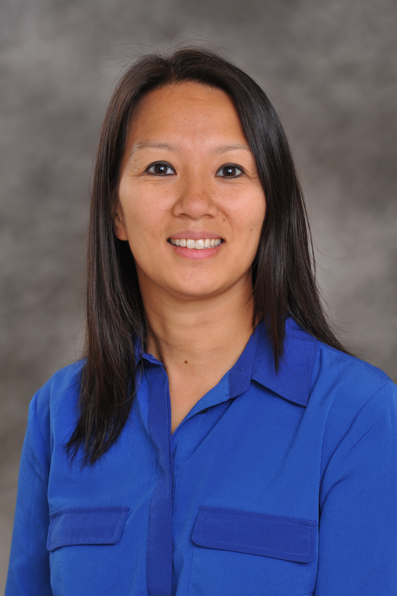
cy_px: 298
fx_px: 1988
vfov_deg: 17.1
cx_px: 198
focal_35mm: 120
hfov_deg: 11.4
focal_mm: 120
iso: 200
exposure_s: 1/125
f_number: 5.6
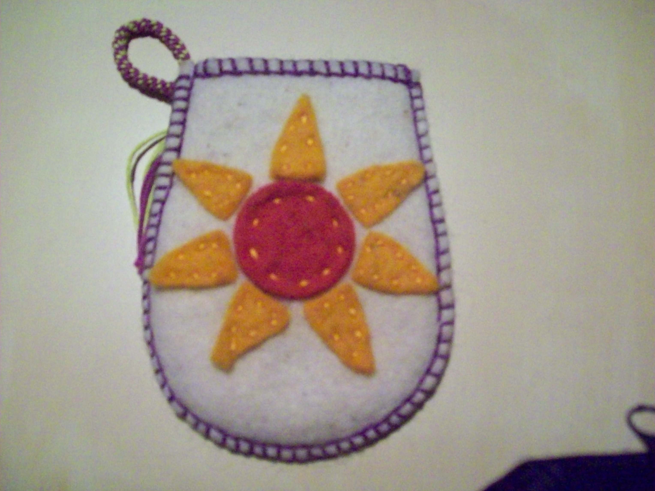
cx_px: 328
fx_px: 681
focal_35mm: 36
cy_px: 246
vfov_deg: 39.7
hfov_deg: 51.4
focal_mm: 6
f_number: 2.7
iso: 800
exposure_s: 1/35.1
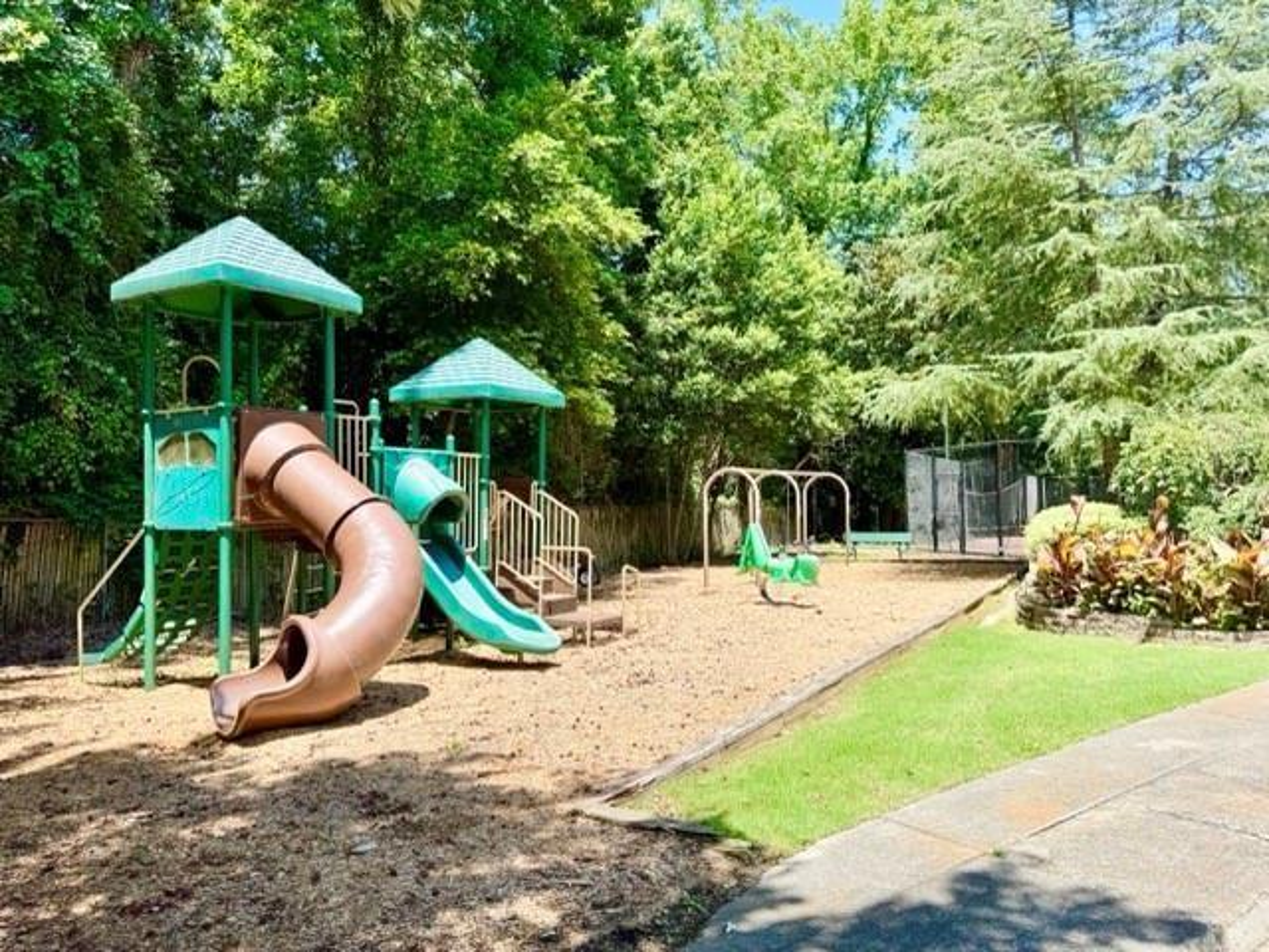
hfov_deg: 71.6
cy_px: 476
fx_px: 880
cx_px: 634
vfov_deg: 56.8
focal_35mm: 24
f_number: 1.78
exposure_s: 1/1637
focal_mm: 6.76
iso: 80
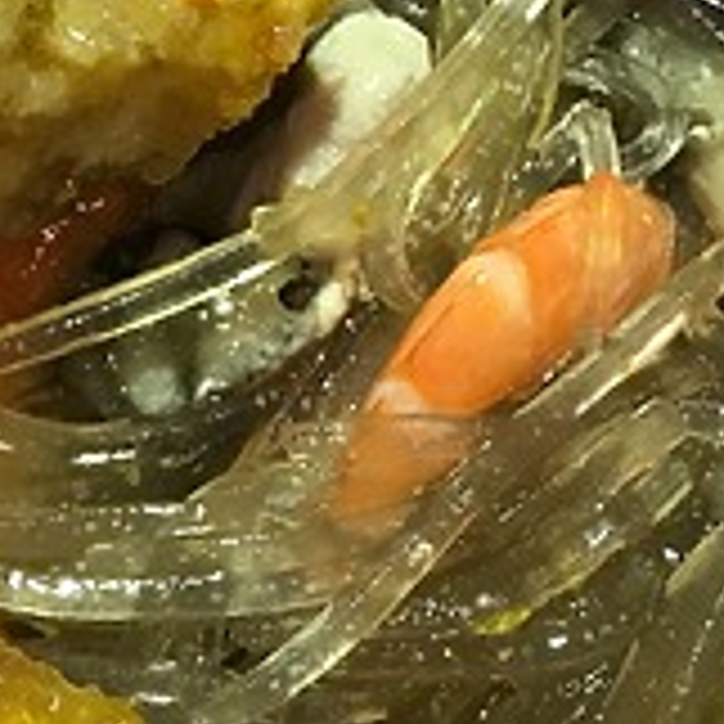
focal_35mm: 111
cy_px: 157
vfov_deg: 15.6
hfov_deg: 15.6
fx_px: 2627
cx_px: 531
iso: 40
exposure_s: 1/24
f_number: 1.8
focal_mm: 3.99
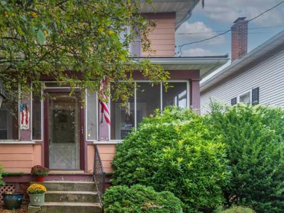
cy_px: 112
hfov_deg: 62.1
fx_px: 221
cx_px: 76
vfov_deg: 51.3
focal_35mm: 27
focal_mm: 10
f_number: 5
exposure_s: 1/100
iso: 100
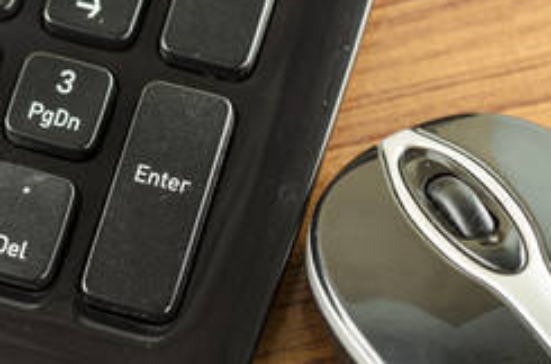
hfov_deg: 14.8
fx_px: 2107
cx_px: 90
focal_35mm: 138
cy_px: 144
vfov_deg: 9.9
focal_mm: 50
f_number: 4.5
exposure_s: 1.3
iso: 100
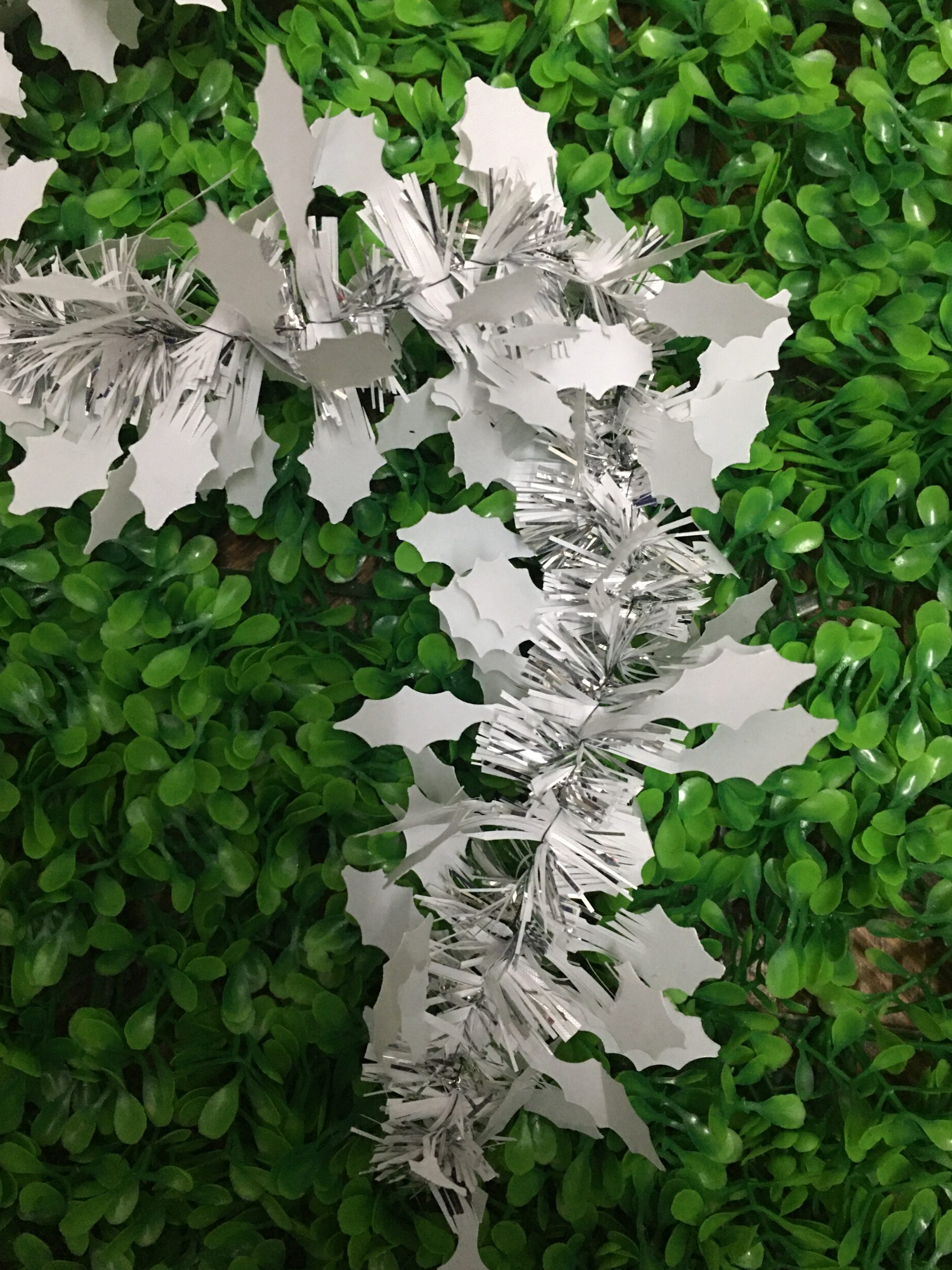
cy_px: 647
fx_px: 1100
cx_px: 465
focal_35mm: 30
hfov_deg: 46.8
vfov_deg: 60.0
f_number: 2.2
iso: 125
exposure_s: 1/8
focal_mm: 4.15
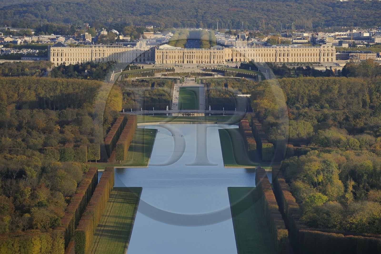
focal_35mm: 200
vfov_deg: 6.9
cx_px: 190
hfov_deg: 10.3
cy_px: 127
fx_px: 2116
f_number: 5.6
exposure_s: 1/1000
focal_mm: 200
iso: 400
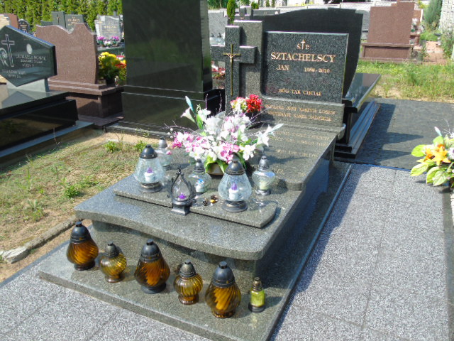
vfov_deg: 48.2
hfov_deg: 61.7
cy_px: 170
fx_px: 380
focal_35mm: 29
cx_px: 227
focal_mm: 5.2
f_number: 3.6
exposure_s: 1/250
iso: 80
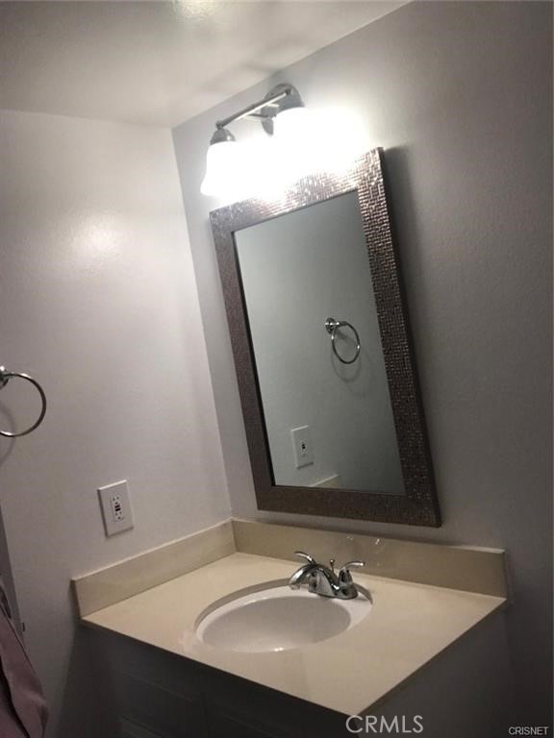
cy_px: 369
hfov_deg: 44.2
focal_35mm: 32
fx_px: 683
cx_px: 277
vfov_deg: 56.8
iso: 25
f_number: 2.2
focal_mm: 2.87
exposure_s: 1/30
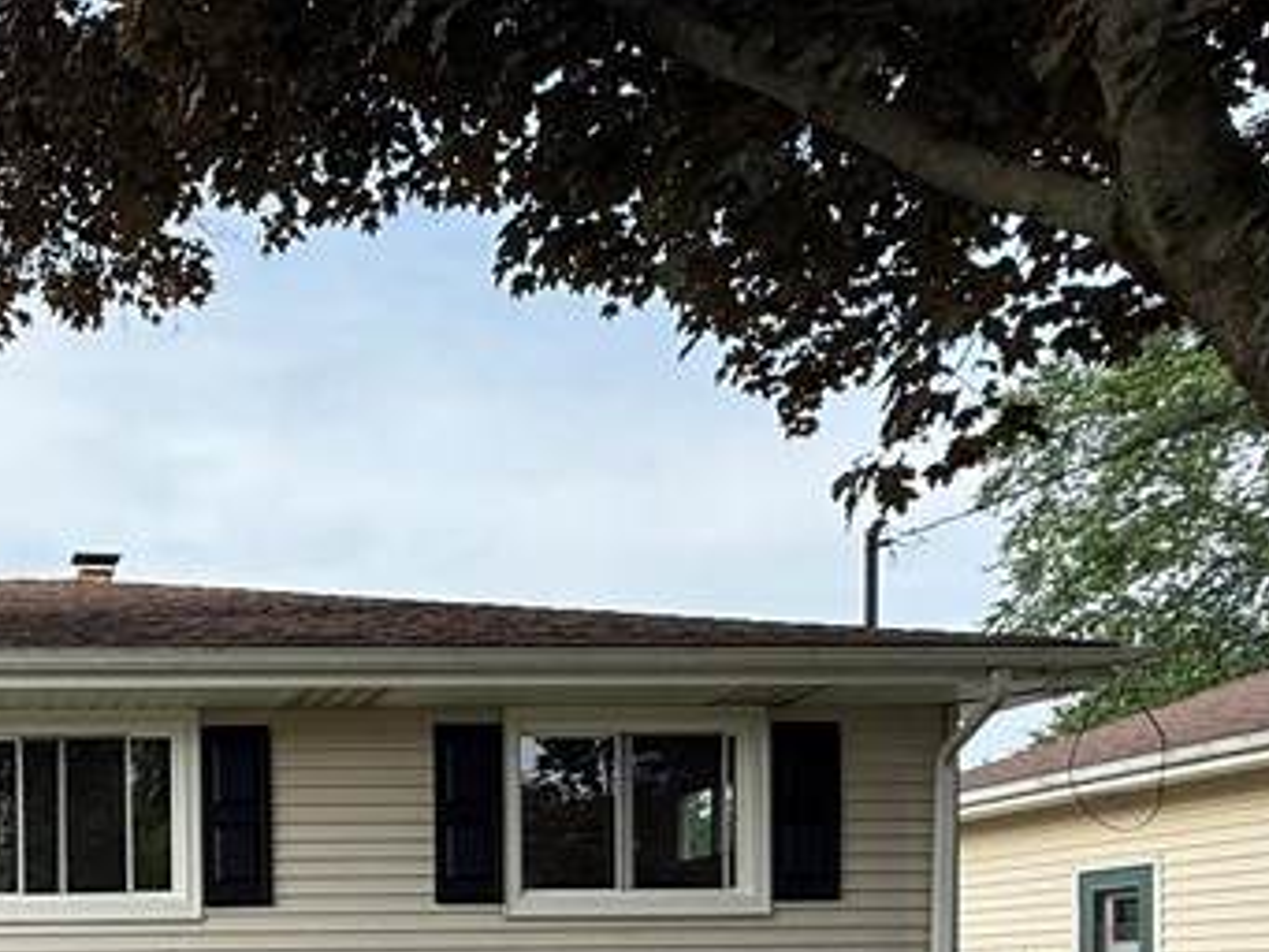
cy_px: 1004
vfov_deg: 31.2
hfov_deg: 38.6
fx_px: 1540
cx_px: -60
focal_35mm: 42
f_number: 2.2
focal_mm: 2.22
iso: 64
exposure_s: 1/864
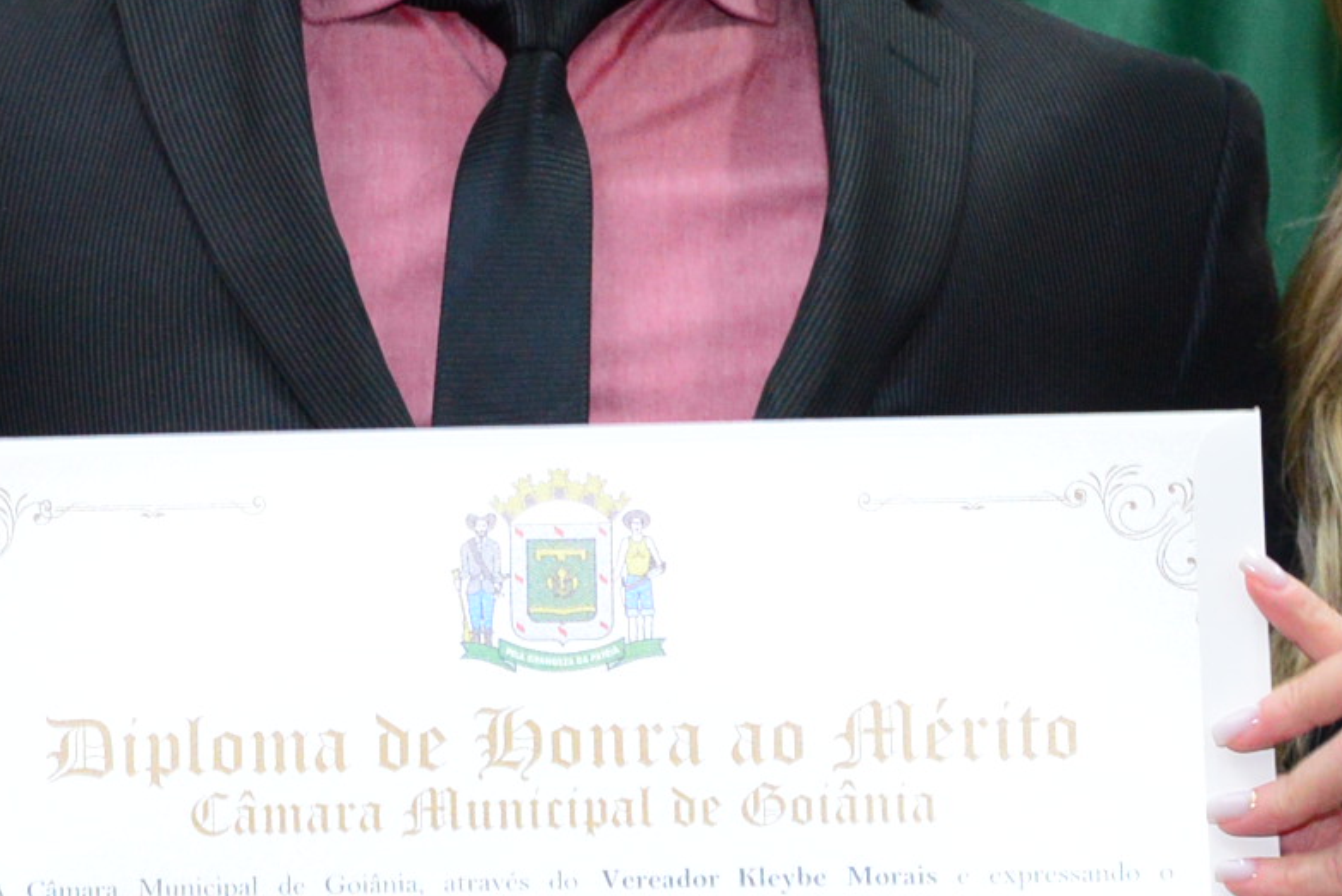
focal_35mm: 223
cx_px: 376
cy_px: 230
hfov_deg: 9.2
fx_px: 8316
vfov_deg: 6.2
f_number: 4.5
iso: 2500
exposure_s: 1/60
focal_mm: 58
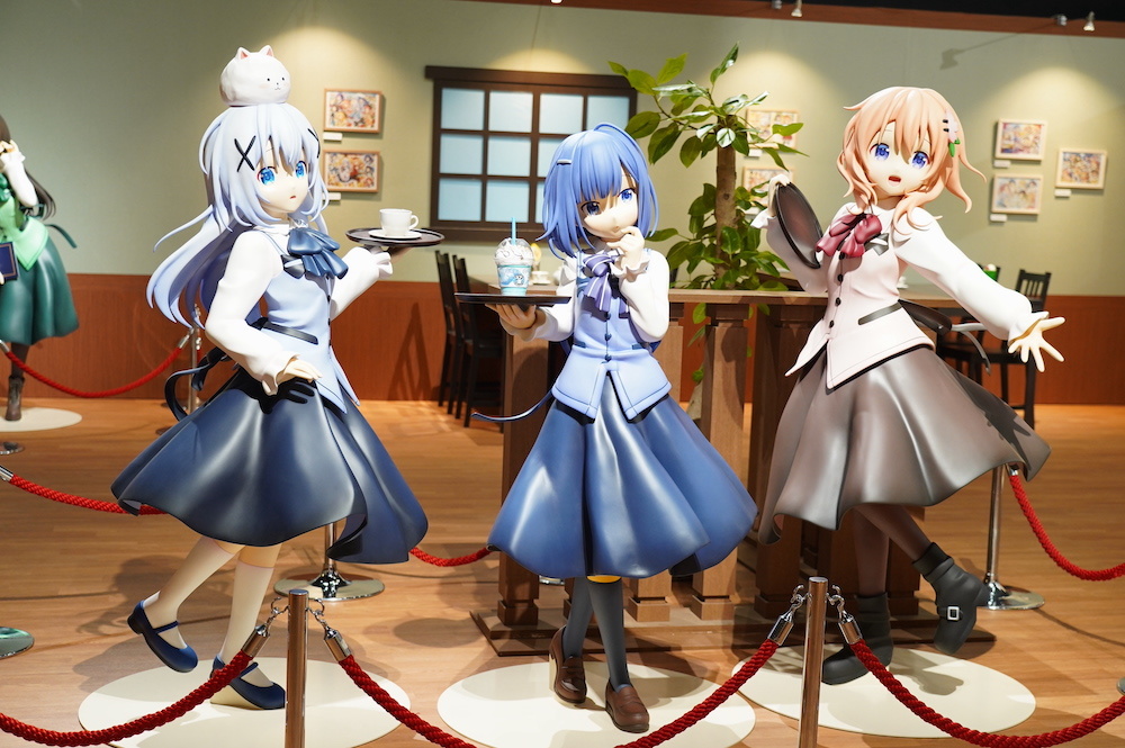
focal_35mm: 50
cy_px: 374
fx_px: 1561
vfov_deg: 26.9
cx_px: 562
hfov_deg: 39.6
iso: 1600
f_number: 4
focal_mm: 50
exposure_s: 1/50
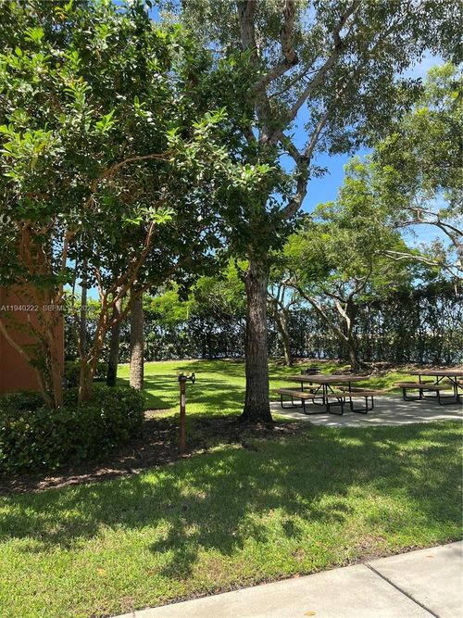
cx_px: 232
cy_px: 309
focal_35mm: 26
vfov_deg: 67.3
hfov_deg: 53.0
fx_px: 464
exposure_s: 1/1048
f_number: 1.5
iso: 50
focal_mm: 5.7
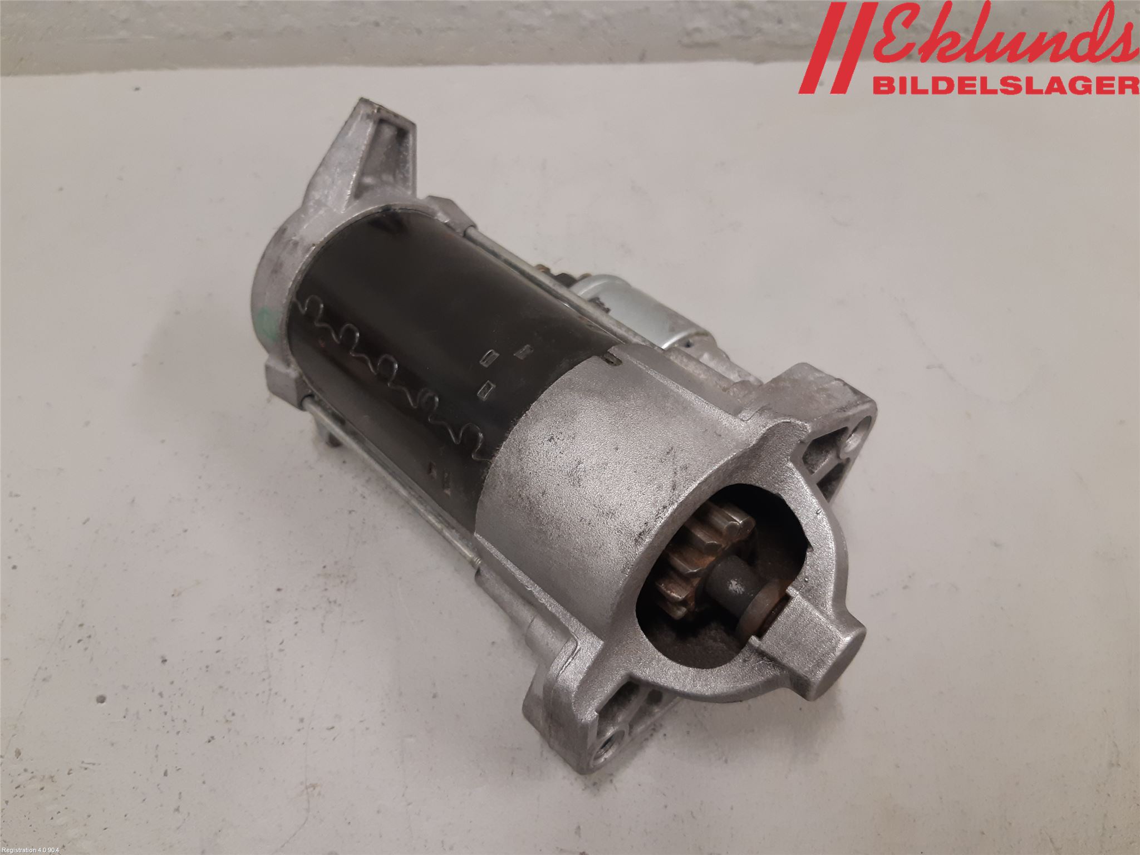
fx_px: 856
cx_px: 570
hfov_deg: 67.3
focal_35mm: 26
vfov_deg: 53.1
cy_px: 428
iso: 160
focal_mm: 3.93
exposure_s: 1/50
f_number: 1.7
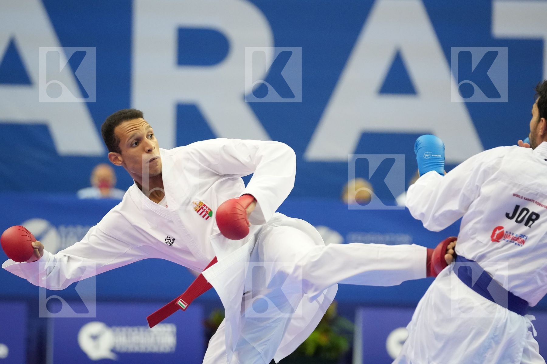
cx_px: 274
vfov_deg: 5.5
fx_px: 3798
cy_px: 182
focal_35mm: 250
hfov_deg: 8.2
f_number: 2.8
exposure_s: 1/1000
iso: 4000
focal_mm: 167
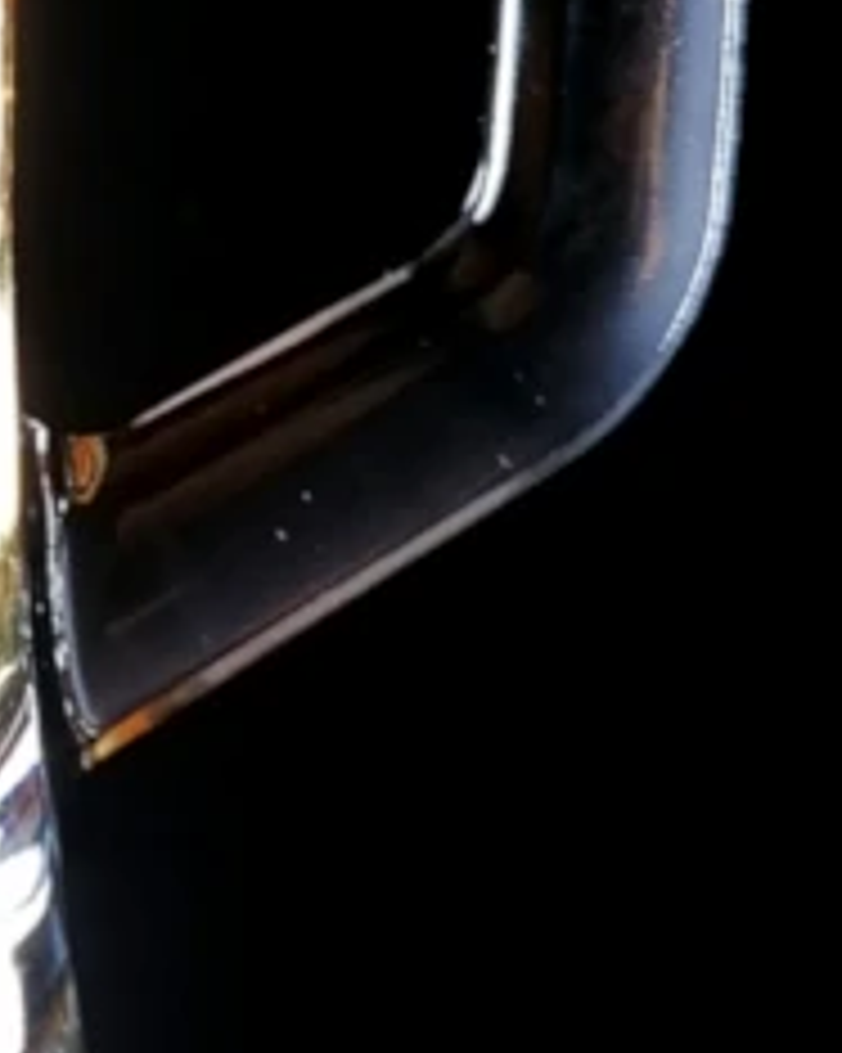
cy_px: -133
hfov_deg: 11.8
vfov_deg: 15.6
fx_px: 3740
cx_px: -693
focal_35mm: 120
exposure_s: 1/60
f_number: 1.8
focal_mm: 4.75
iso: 100
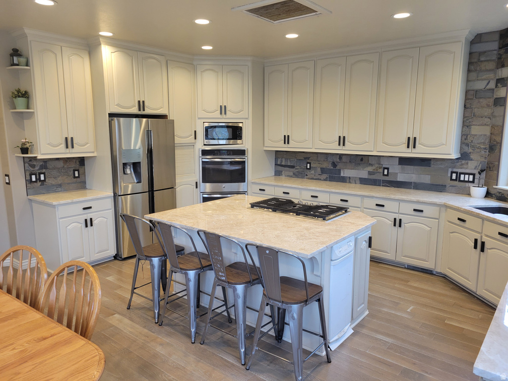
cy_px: 190
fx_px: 382
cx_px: 254
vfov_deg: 53.1
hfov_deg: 67.3
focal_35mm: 26
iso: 250
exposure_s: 1/120
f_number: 1.8
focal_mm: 5.4
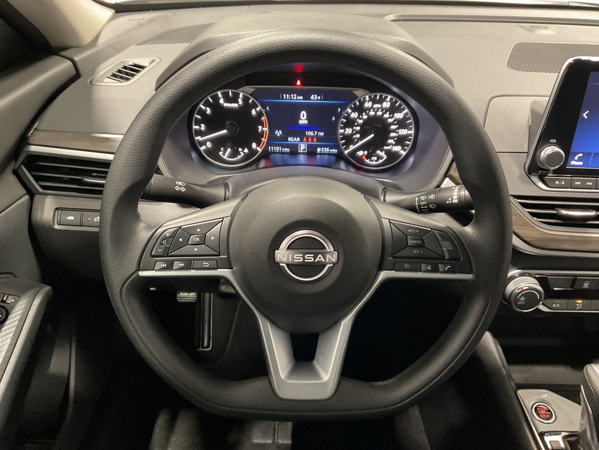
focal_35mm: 29
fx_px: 502
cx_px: 300
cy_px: 225
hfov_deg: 61.7
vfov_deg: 48.2
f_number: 1.8
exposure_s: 1/25
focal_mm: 3
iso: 320
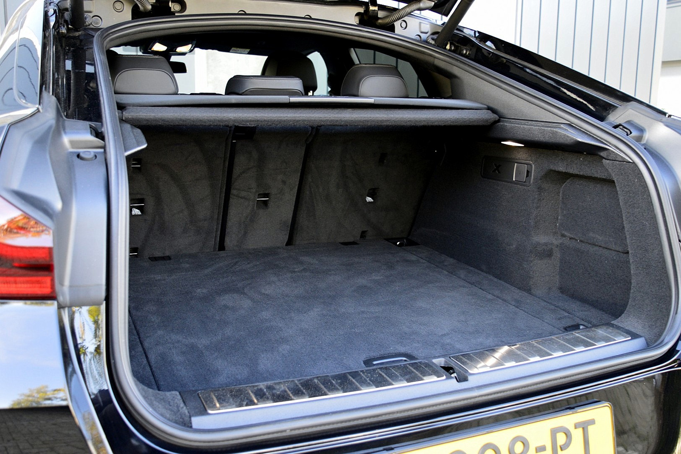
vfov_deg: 36.9
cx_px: 340
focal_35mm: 36
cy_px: 227
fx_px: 681
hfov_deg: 53.1
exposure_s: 1/60
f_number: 4.5
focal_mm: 24
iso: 800
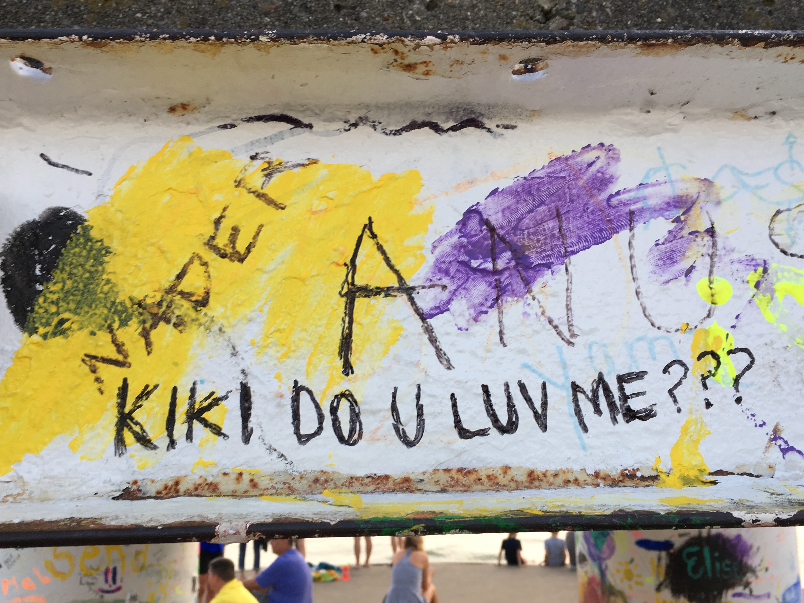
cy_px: 310
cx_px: 404
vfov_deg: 44.2
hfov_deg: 56.8
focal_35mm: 32
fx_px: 743
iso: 25
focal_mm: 4.15
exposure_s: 1/154
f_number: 2.2
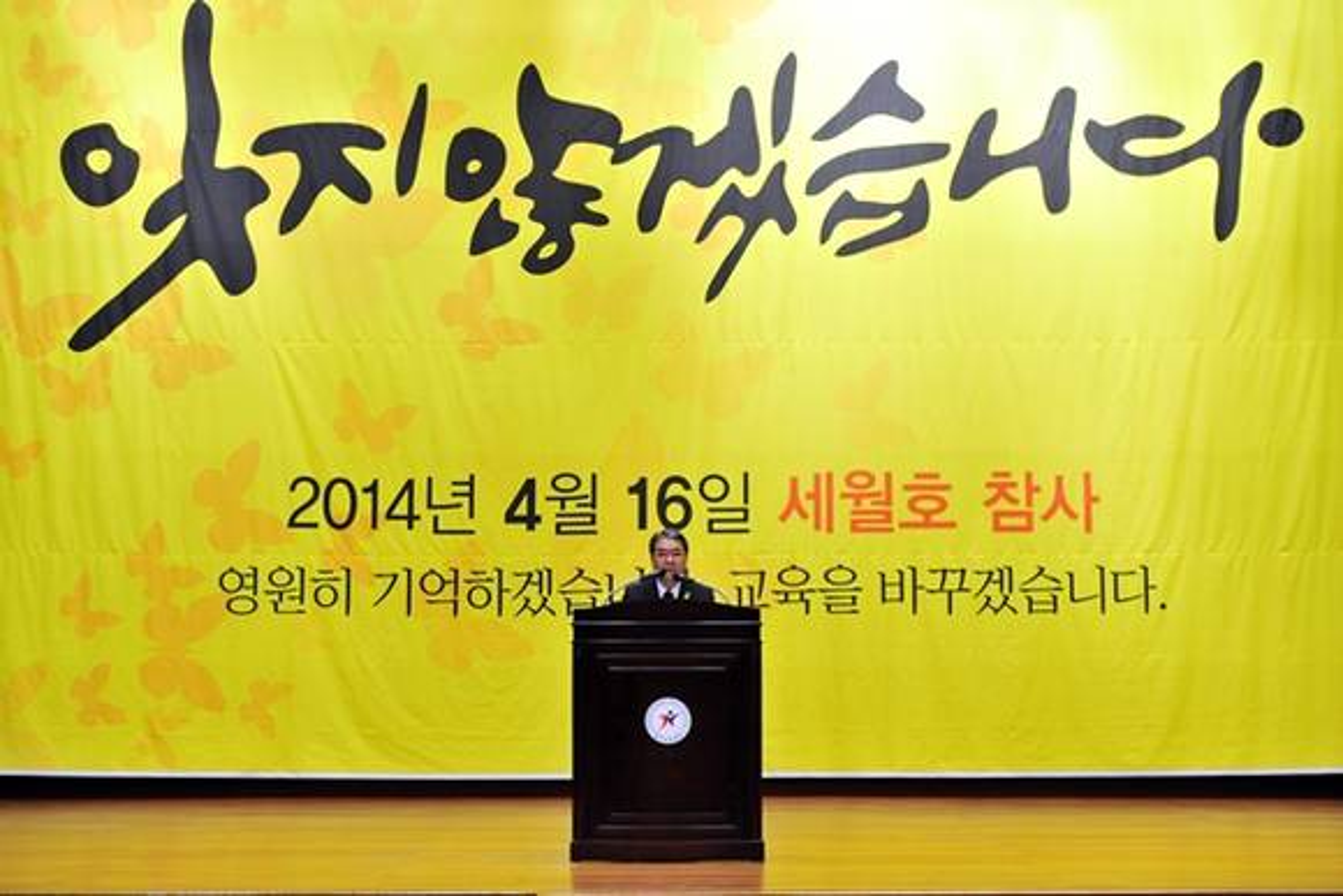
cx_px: 672
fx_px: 2612
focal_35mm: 70
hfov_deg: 28.8
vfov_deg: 19.5
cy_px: 448
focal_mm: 70
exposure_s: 1/125
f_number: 4.5
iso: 1250
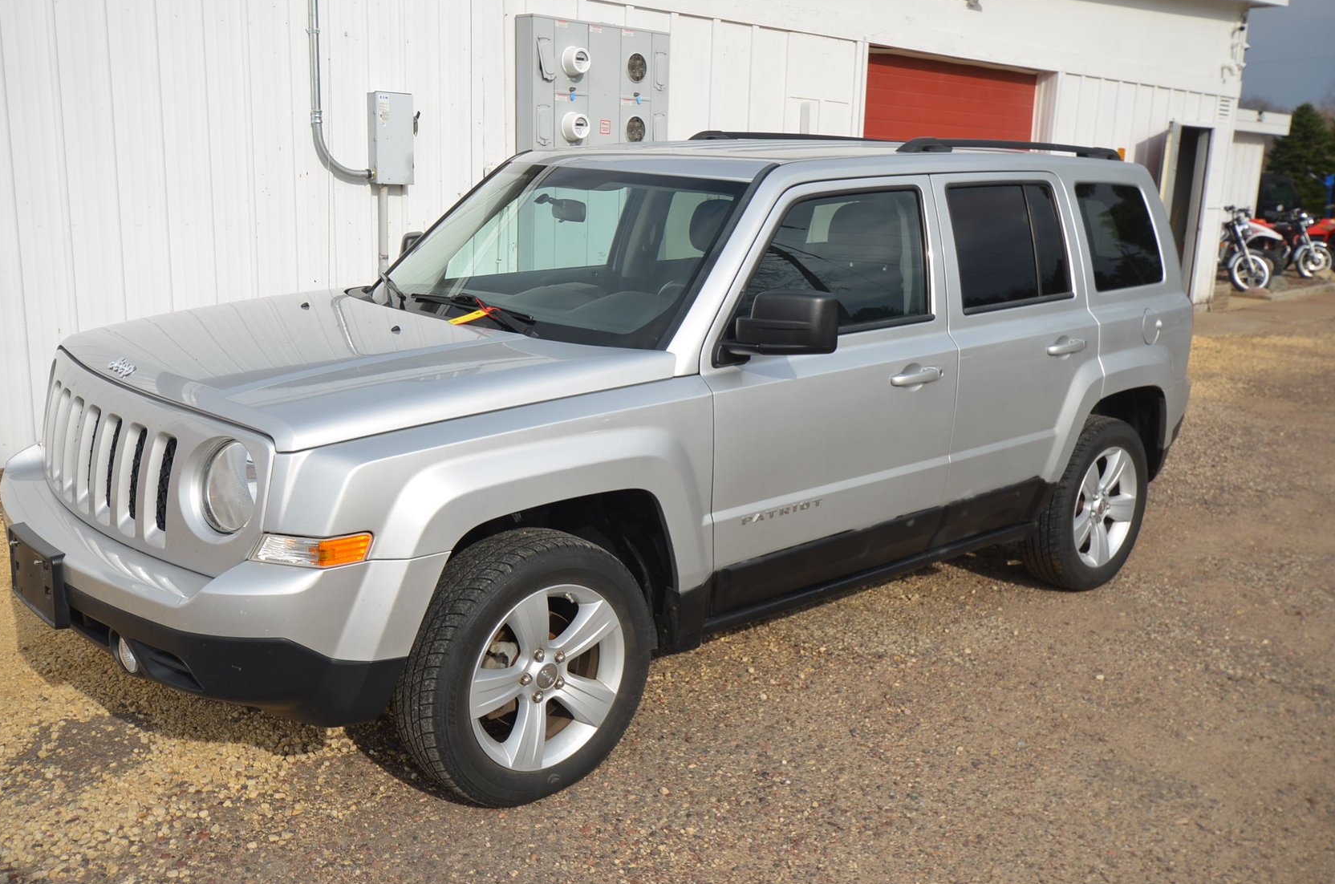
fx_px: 1258
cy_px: 430
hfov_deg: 55.9
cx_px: 650
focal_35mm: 34
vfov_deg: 38.7
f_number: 9
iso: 100
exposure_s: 1/320
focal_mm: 22
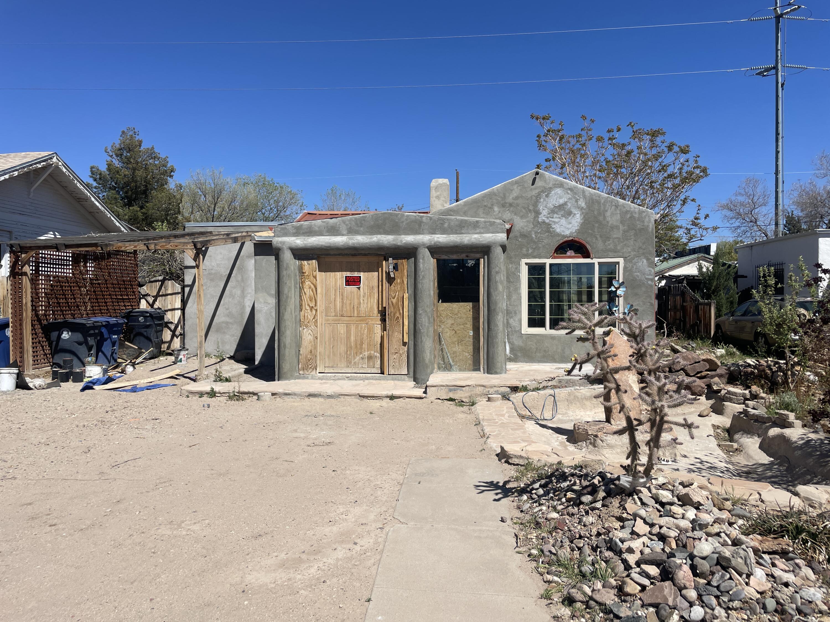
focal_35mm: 26
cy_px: 311
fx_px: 623
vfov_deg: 53.1
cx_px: 415
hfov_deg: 67.3
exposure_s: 1/5556
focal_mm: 4.2
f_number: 1.6
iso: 32
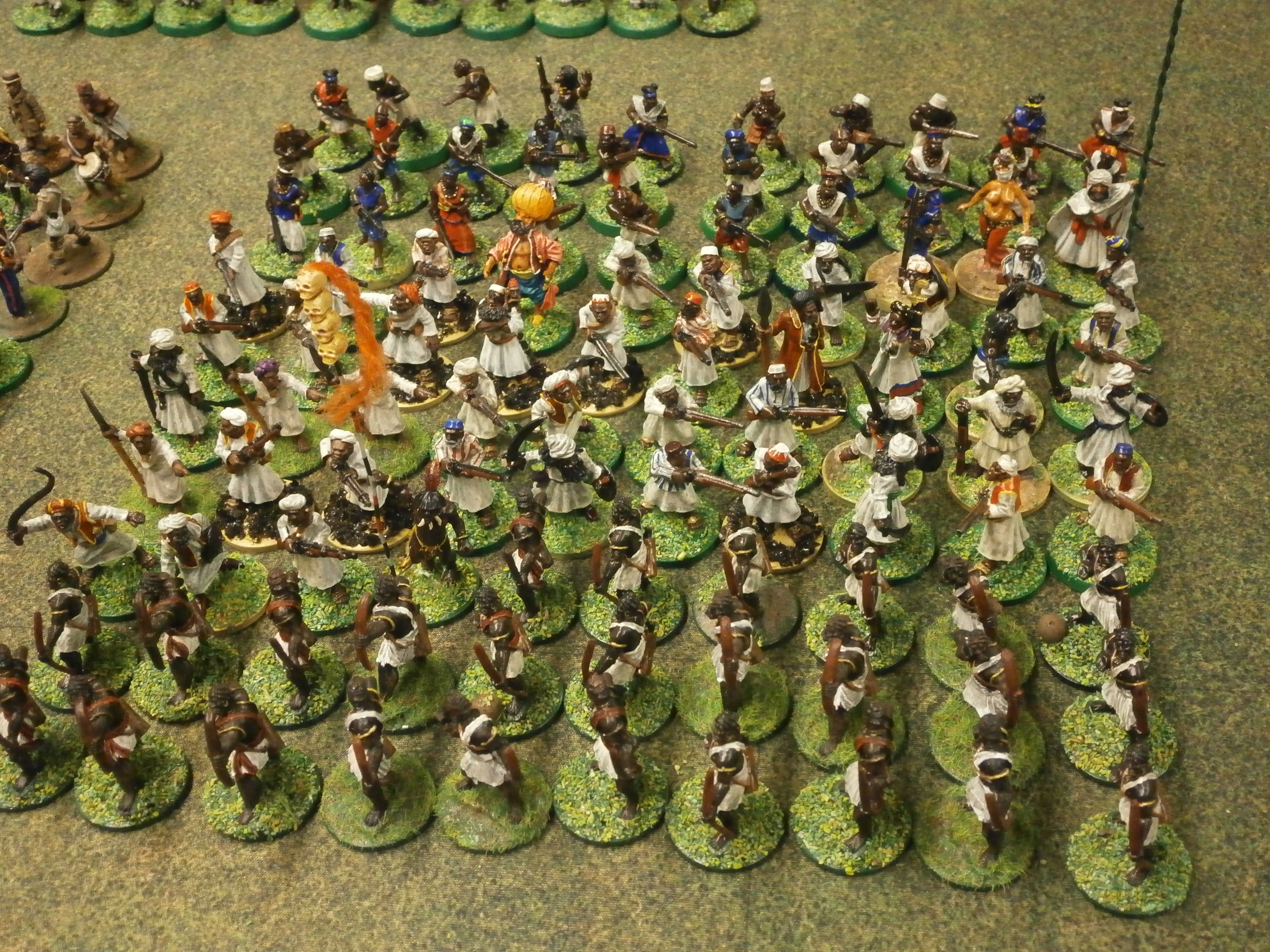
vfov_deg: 30.9
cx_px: 635
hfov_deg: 40.4
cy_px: 476
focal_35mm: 47
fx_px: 1724
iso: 800
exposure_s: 1/60
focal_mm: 8.3
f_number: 3.4
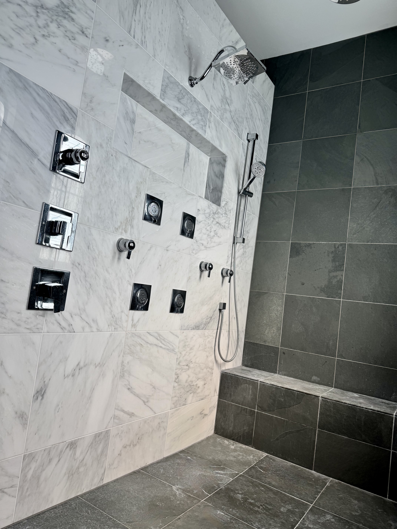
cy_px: 264
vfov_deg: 71.6
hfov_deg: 56.8
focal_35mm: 24
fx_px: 367
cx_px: 198
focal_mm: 6.76
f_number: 1.78
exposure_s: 1/531
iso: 80
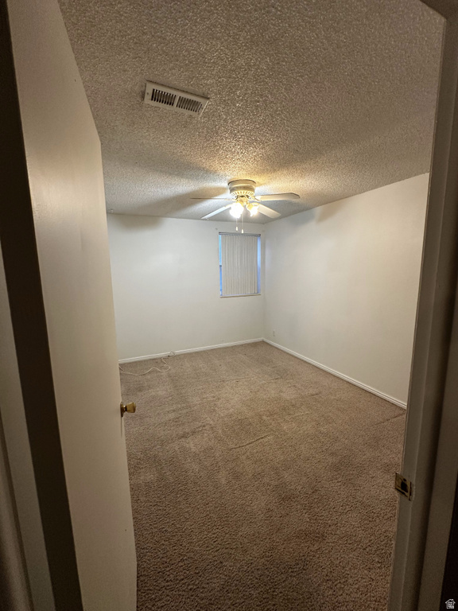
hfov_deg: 85.7
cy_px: 306
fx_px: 247
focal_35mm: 14
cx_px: 229
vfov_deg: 102.1
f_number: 2.2
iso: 200
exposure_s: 1/60
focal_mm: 2.22
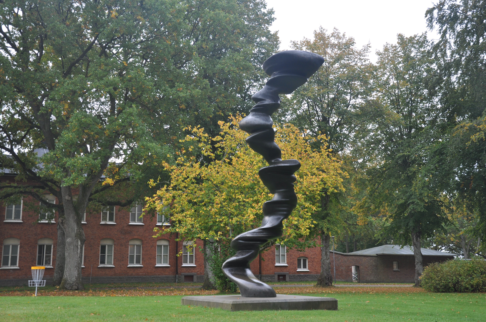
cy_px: 161
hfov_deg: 41.2
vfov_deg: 28.0
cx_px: 243
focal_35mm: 48
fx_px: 647
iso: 220
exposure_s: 1/125
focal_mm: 32
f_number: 5.6
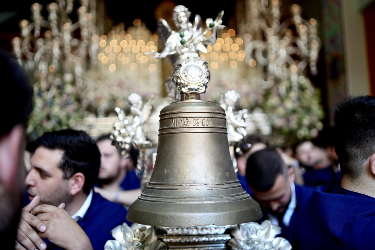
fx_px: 364
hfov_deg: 54.4
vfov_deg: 37.8
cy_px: 125
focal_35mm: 35
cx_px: 188
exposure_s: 1/200
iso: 160
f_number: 1.4
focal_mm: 35
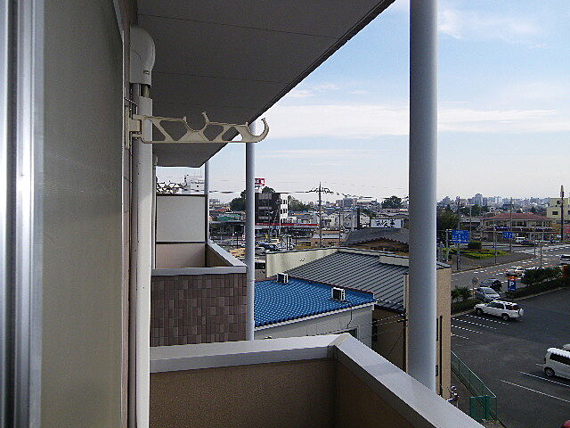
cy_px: 214
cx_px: 285
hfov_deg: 63.4
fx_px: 461
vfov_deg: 49.7
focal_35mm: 28
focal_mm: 4.9
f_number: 7
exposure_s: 1/160
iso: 80
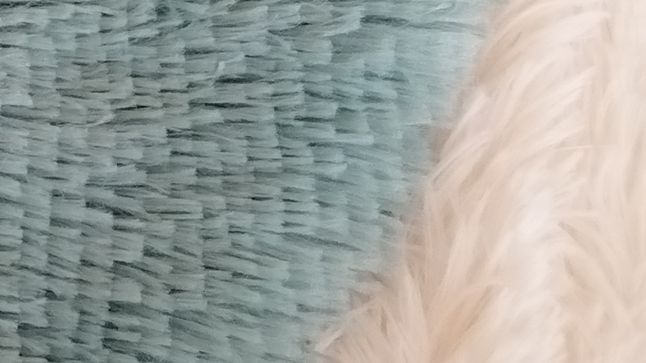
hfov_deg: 15.0
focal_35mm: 123
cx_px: -532
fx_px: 2107
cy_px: -144
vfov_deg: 9.6
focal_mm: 4.95
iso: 640
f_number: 1.9
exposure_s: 1/50
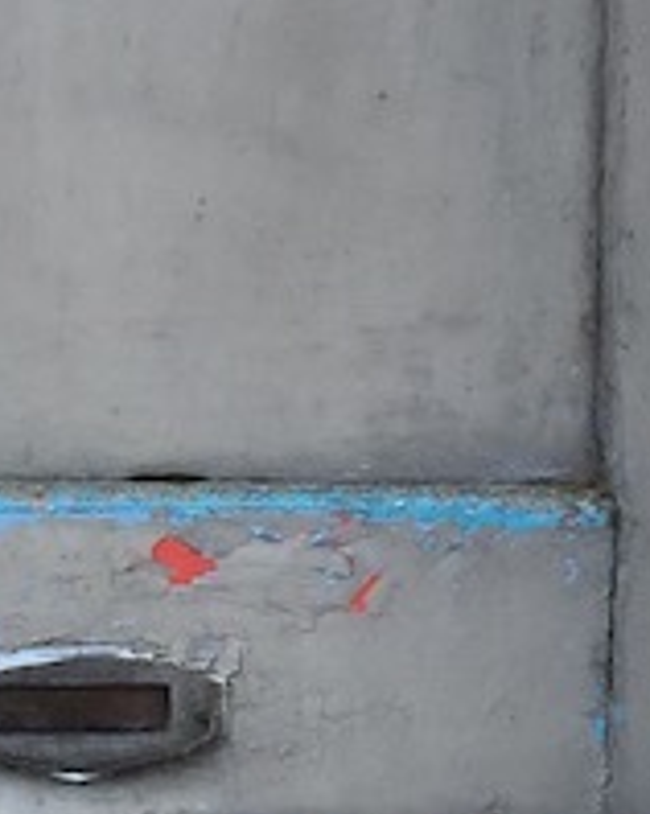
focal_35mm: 143
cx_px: 115
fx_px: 3444
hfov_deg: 10.7
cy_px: -90
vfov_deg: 13.2
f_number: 2.2
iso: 32
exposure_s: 1/507
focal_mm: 4.15
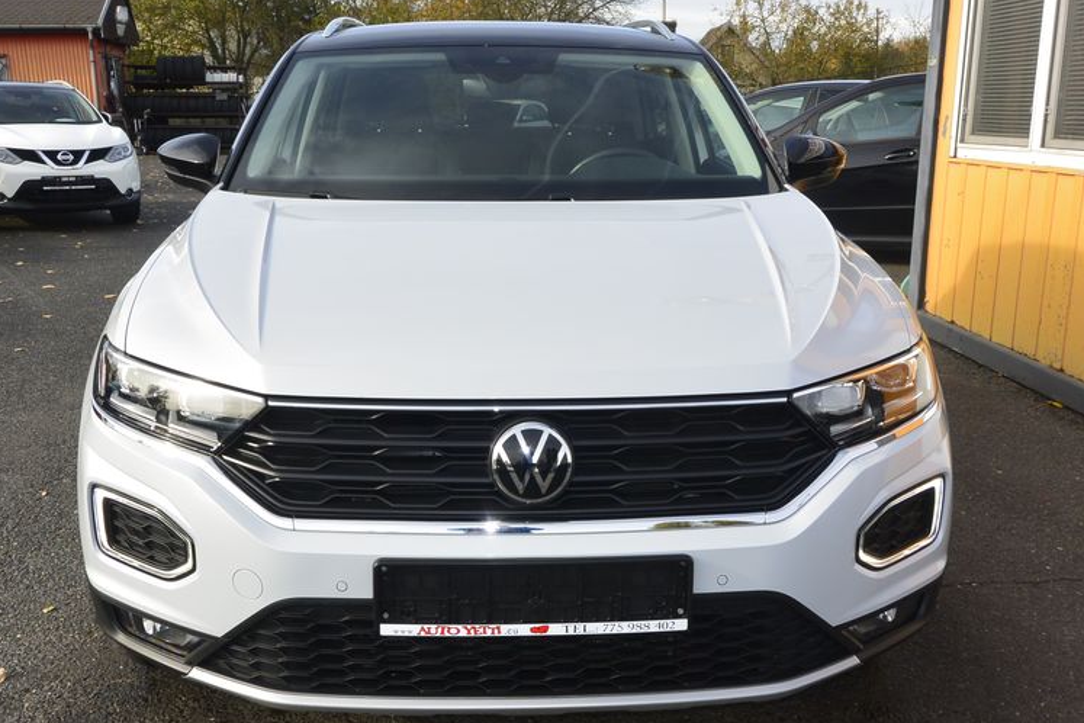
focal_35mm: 37
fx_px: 1114
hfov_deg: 51.9
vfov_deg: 35.9
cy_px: 419
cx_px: 528
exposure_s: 1/250
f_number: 6.3
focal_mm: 10
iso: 160
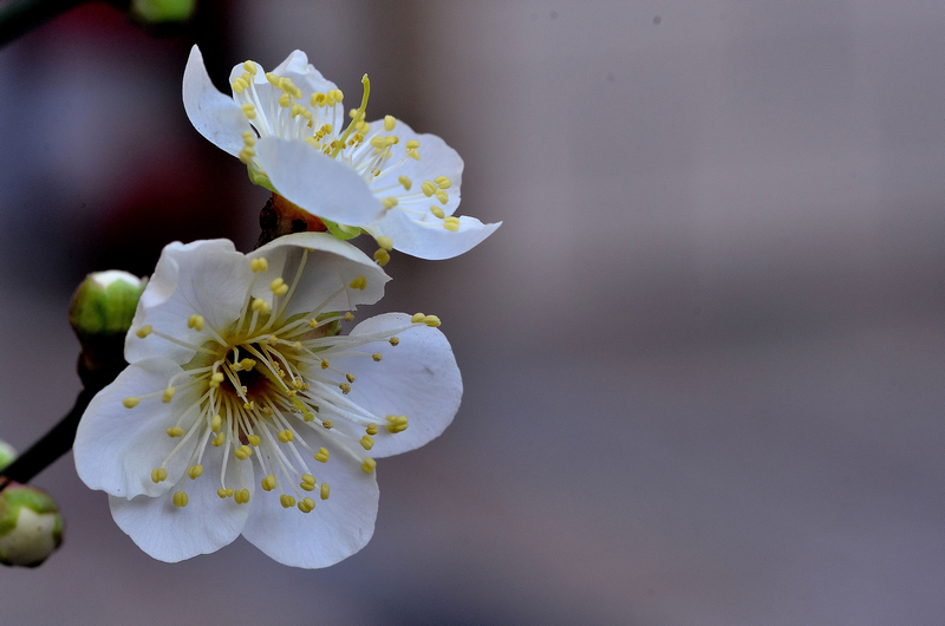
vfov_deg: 10.1
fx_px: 3537
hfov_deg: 15.2
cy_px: 313
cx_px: 472
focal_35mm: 135
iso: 400
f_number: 16
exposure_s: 1/125
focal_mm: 90
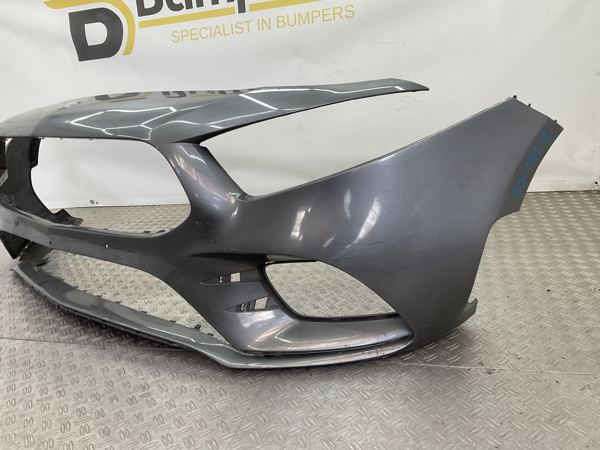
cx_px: 300
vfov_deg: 48.2
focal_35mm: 29
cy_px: 225
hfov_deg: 61.7
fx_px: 503
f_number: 1.8
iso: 20
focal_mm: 3
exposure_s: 1/100
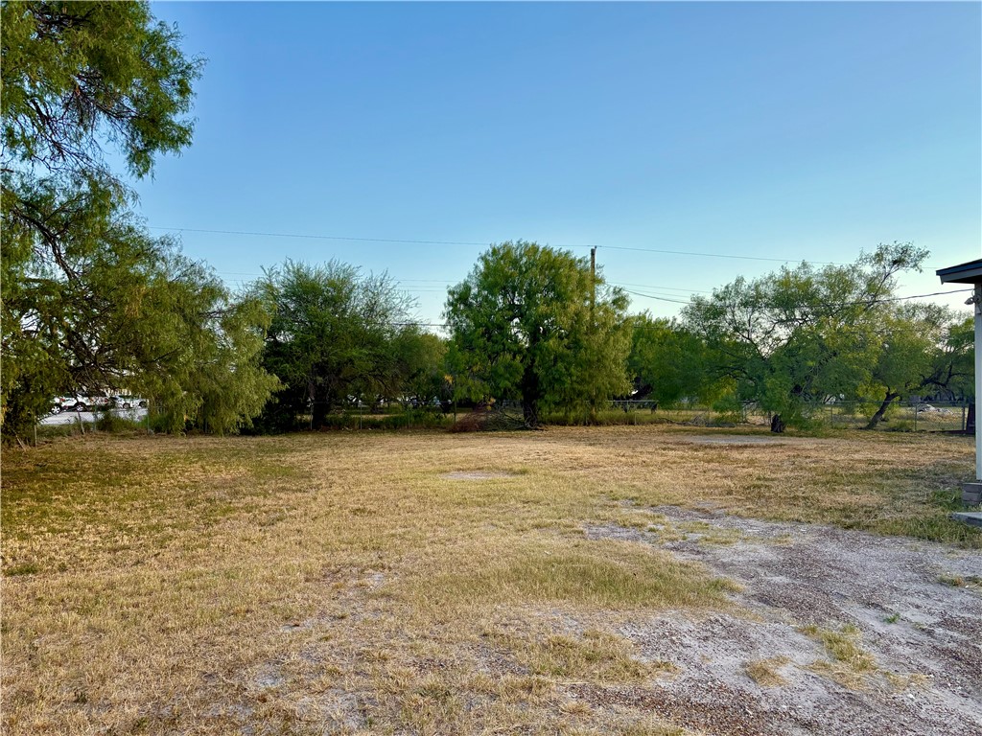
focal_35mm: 26
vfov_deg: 53.1
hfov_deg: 67.3
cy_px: 368
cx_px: 491
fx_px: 738
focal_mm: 5.96
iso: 50
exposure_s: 1/1393
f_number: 1.6
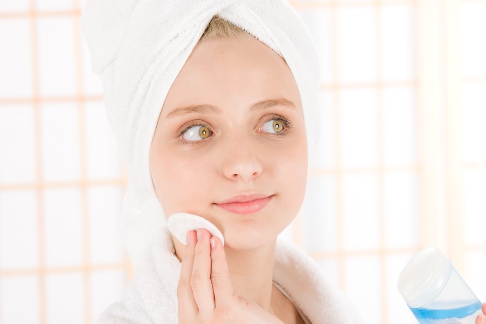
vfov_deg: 4.9
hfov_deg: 7.3
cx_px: 329
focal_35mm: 281
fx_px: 3793
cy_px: 200
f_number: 9
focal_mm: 200
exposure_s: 1/200
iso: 100
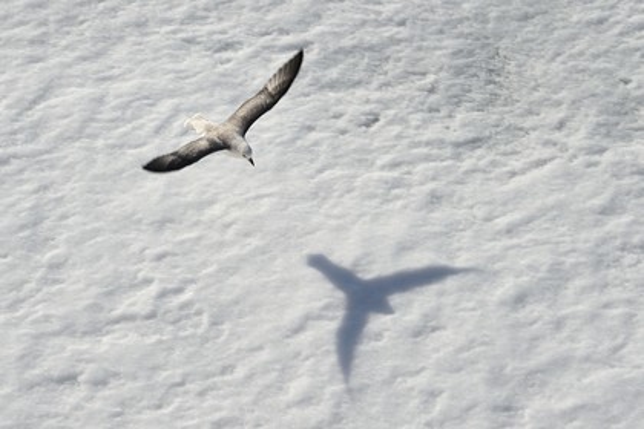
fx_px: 3577
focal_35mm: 200
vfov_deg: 6.9
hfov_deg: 10.3
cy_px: 214
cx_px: 322
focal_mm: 200
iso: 200
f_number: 14
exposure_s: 1/400
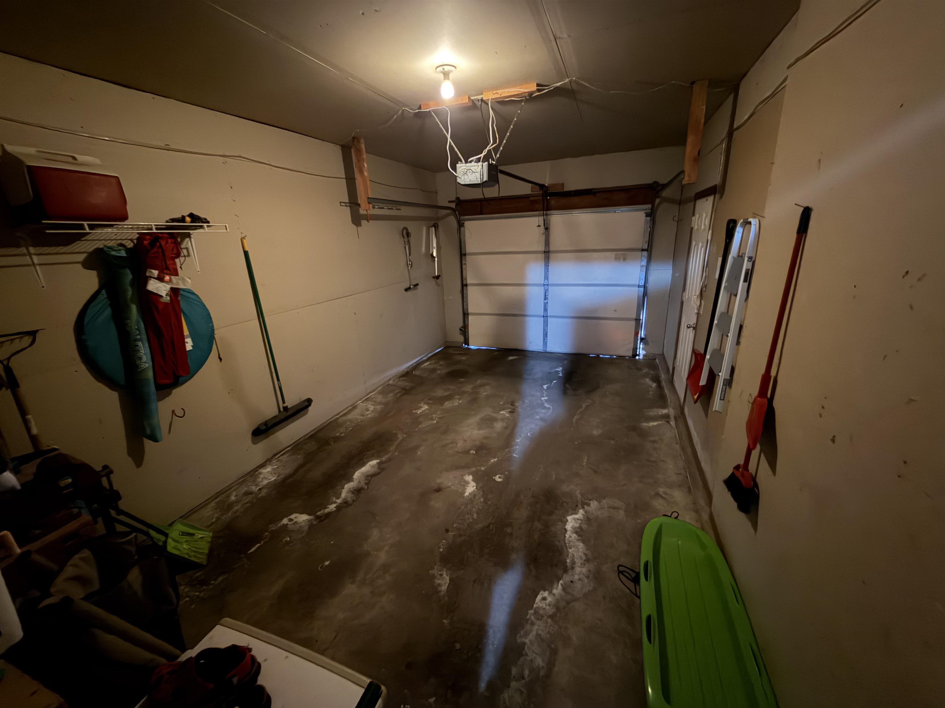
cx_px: 472
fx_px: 382
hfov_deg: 102.1
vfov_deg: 85.7
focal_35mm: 14
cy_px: 354
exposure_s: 1/6
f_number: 2.2
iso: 1250
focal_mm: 2.22
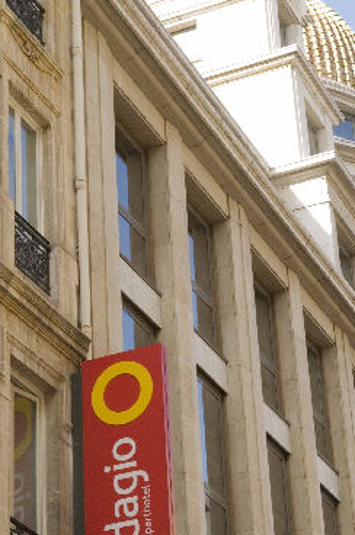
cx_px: 141
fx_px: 1600
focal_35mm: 108
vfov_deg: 18.9
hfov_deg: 12.7
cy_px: 246
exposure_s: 1/200
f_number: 8
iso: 400
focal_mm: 44
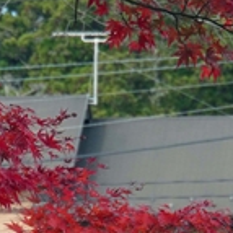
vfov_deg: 2.8
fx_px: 4711
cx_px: -43
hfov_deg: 2.8
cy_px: 210
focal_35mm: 619
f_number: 6.3
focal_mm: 86.9
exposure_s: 1/160
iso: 160
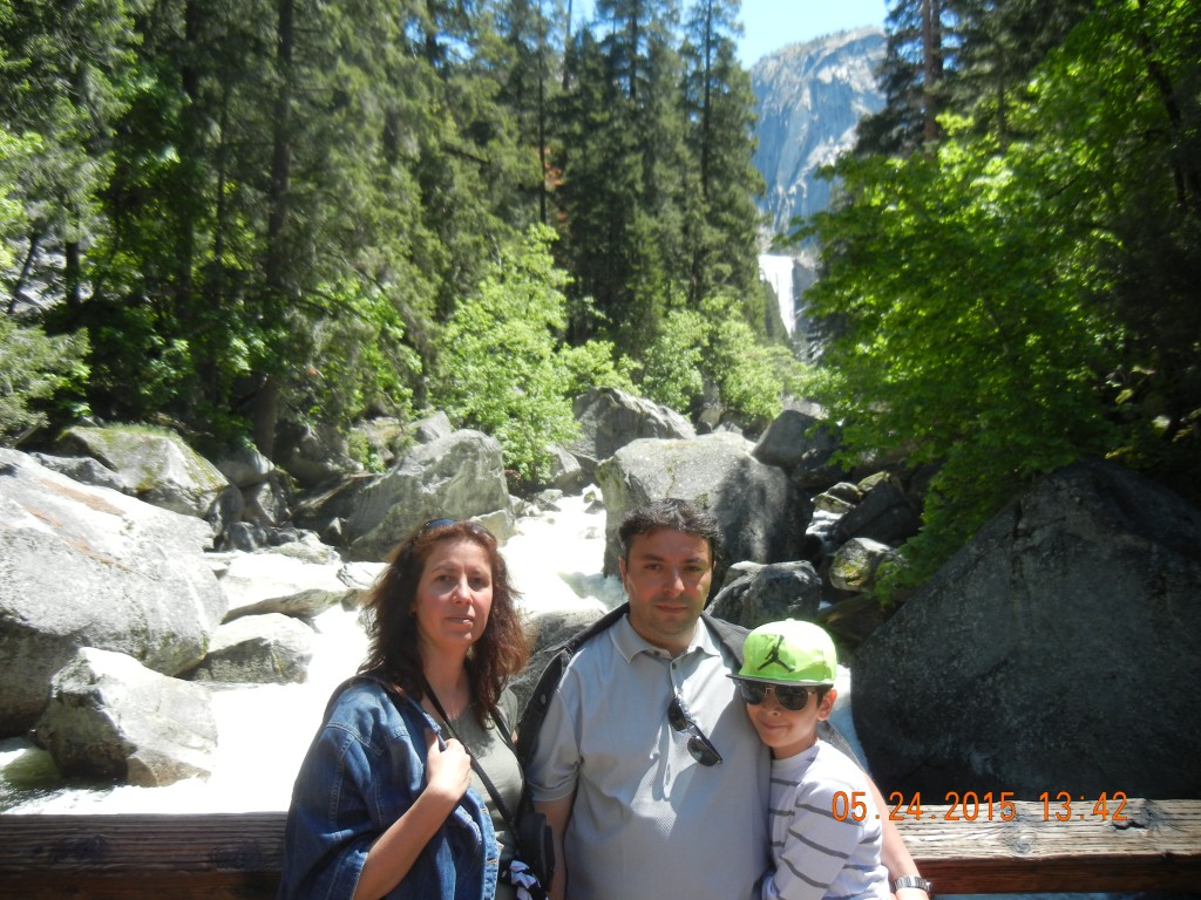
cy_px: 450
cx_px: 600
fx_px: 1041
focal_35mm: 30
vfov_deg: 46.8
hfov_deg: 60.0
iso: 160
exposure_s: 1/374
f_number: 3.5
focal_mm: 5.4
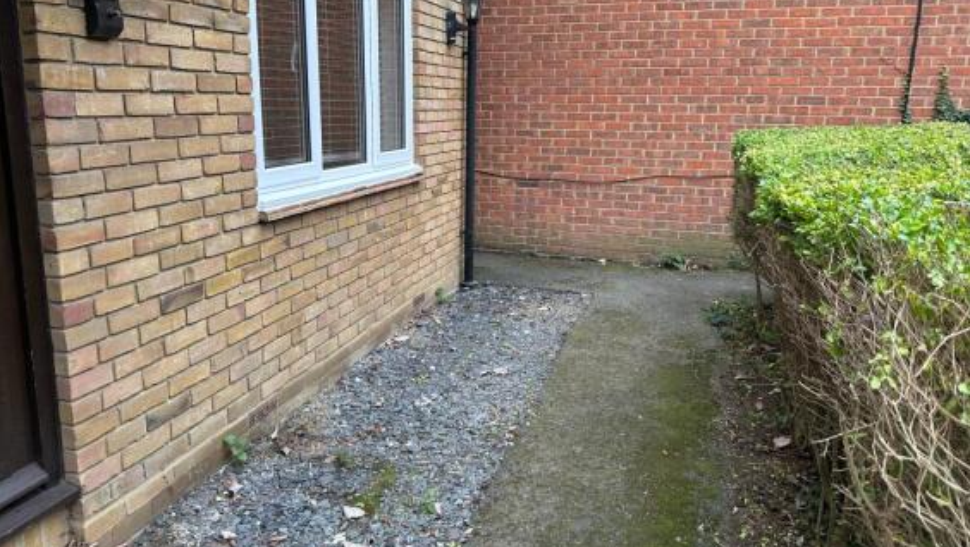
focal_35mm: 27
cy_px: 230
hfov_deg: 69.8
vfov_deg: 42.8
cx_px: 470
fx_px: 695
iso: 125
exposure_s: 1/121
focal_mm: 6.86
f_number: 1.78
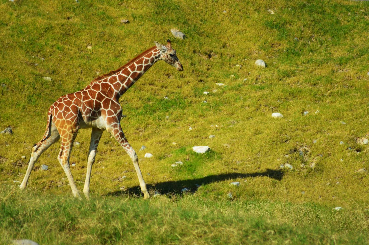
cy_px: 122
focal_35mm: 450
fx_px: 4603
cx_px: 184
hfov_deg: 4.6
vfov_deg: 3.0
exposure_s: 1/2000
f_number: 5.6
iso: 280
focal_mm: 300
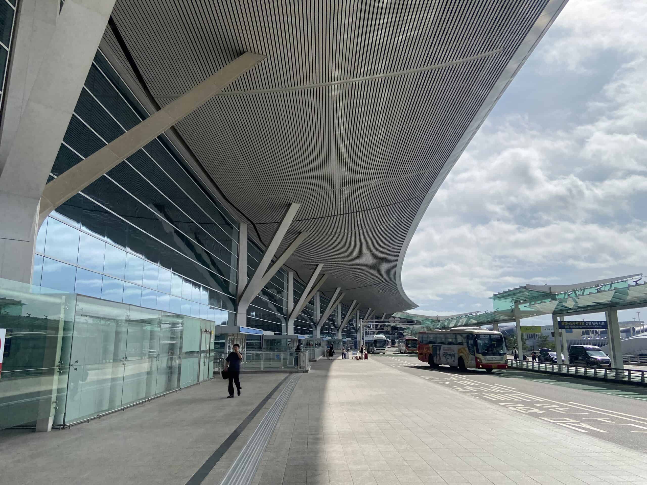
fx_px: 486
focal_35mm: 26
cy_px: 242
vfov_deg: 53.1
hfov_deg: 67.3
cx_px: 324
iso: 32
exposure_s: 1/5495
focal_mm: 4.25
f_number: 1.8
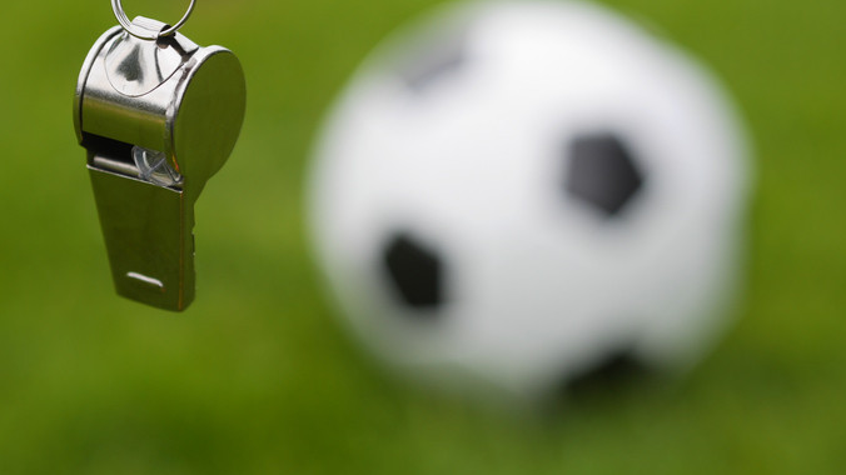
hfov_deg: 21.6
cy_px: 190
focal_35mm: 99
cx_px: 426
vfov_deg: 12.2
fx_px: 2220
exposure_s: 1/500
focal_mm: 45
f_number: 2.8
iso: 200
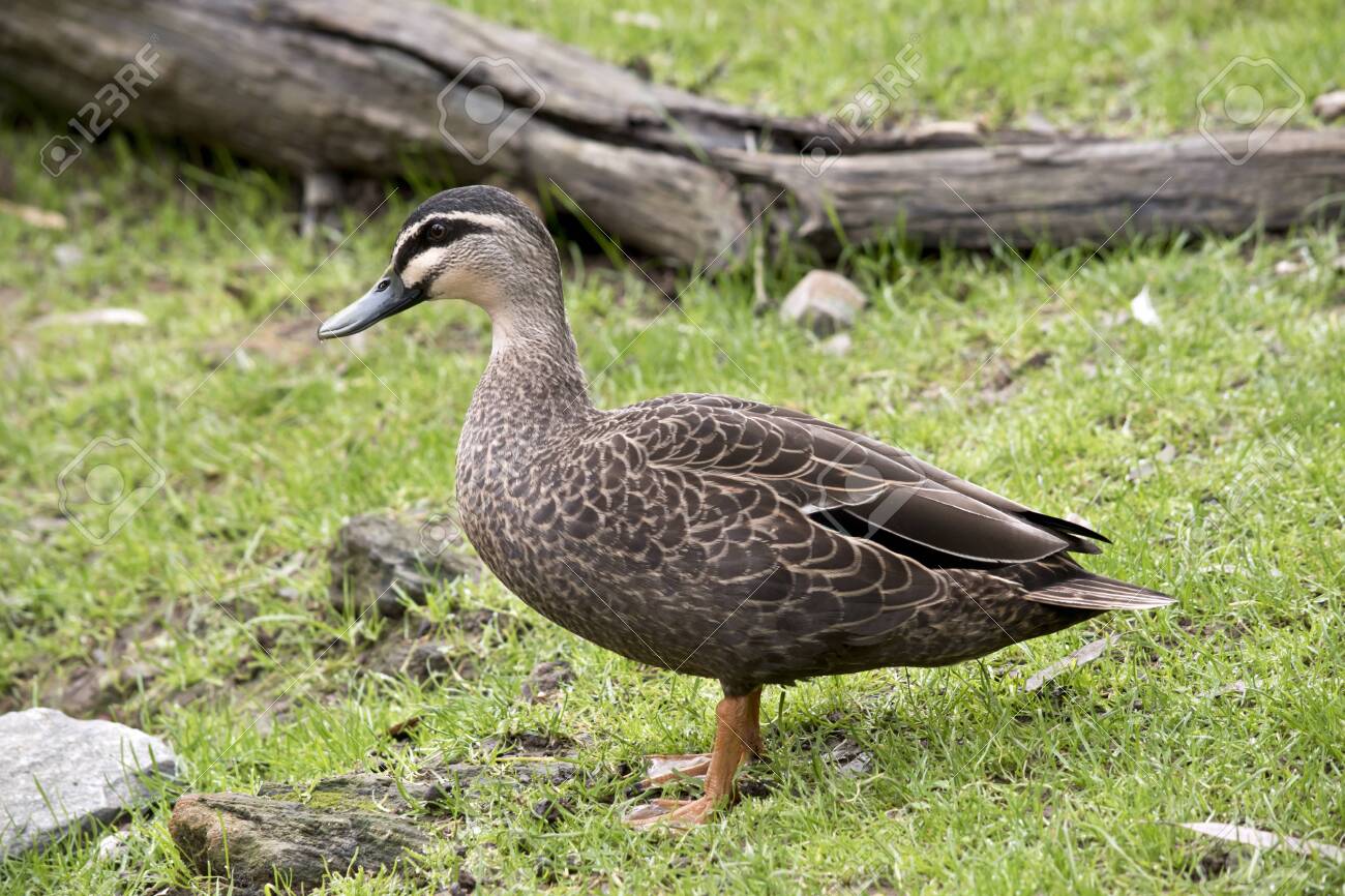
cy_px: 448
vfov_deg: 7.6
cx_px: 672
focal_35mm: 180
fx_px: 6723
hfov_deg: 11.4
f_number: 7.1
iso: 400
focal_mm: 120
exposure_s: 1/200
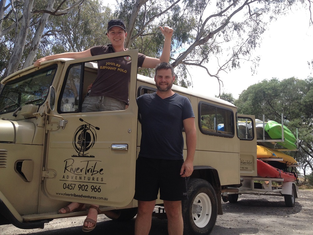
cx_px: 156
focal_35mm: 35
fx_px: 316
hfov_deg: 52.6
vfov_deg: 40.7
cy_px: 118
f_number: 2.4
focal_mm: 4.28
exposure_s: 1/812
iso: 50
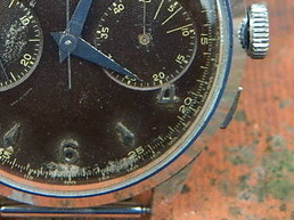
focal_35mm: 163
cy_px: 25
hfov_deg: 12.1
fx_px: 1383
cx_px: 91
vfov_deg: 9.1
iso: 400
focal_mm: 15.1
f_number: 4.2
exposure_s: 1/20
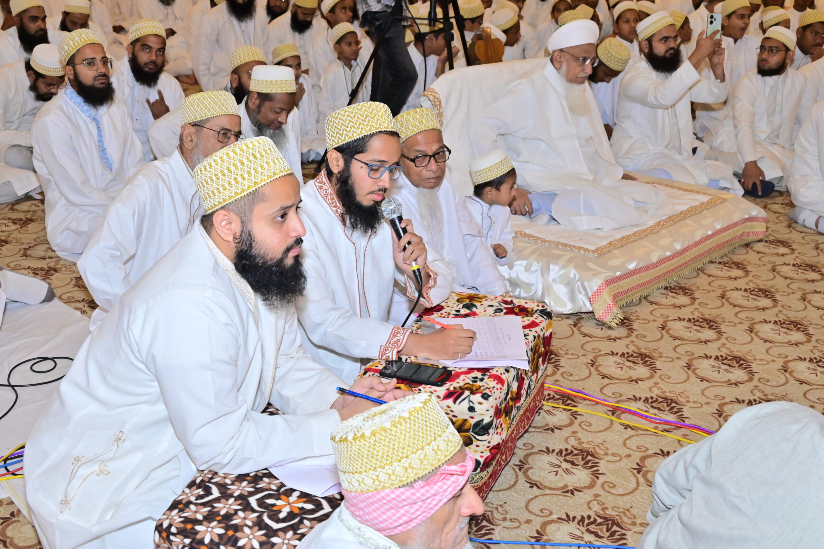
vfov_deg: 32.6
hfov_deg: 47.4
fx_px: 938
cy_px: 274
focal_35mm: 41
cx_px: 412
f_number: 8
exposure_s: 1/125
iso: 1600
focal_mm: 41
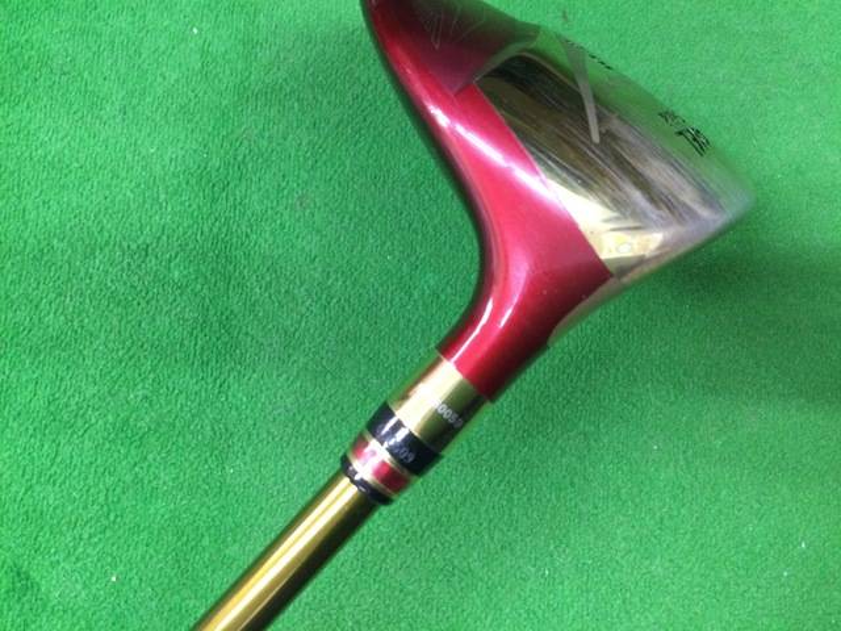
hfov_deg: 58.4
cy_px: 316
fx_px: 753
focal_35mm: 31
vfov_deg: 45.4
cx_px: 420
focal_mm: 3.3
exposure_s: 1/24
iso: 200
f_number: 2.4
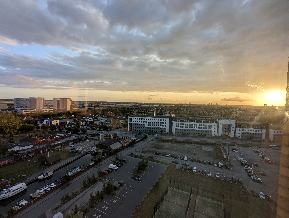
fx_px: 134
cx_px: 144
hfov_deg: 94.4
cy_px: 109
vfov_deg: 78.2
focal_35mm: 16
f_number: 2.2
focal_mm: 2.35
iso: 37
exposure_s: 1/612
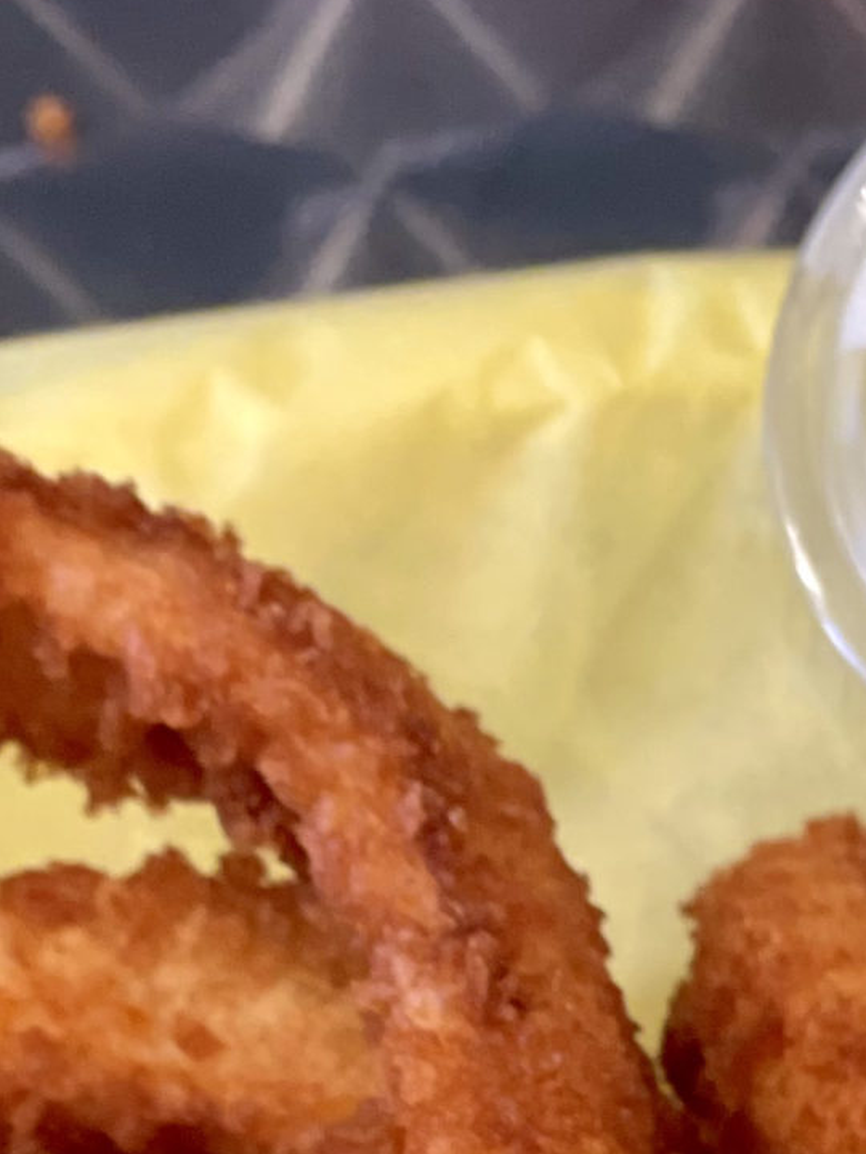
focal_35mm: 185
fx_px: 6171
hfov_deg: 8.0
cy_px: 1976
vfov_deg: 10.2
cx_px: 821
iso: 200
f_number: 2
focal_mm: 6
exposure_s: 1/40
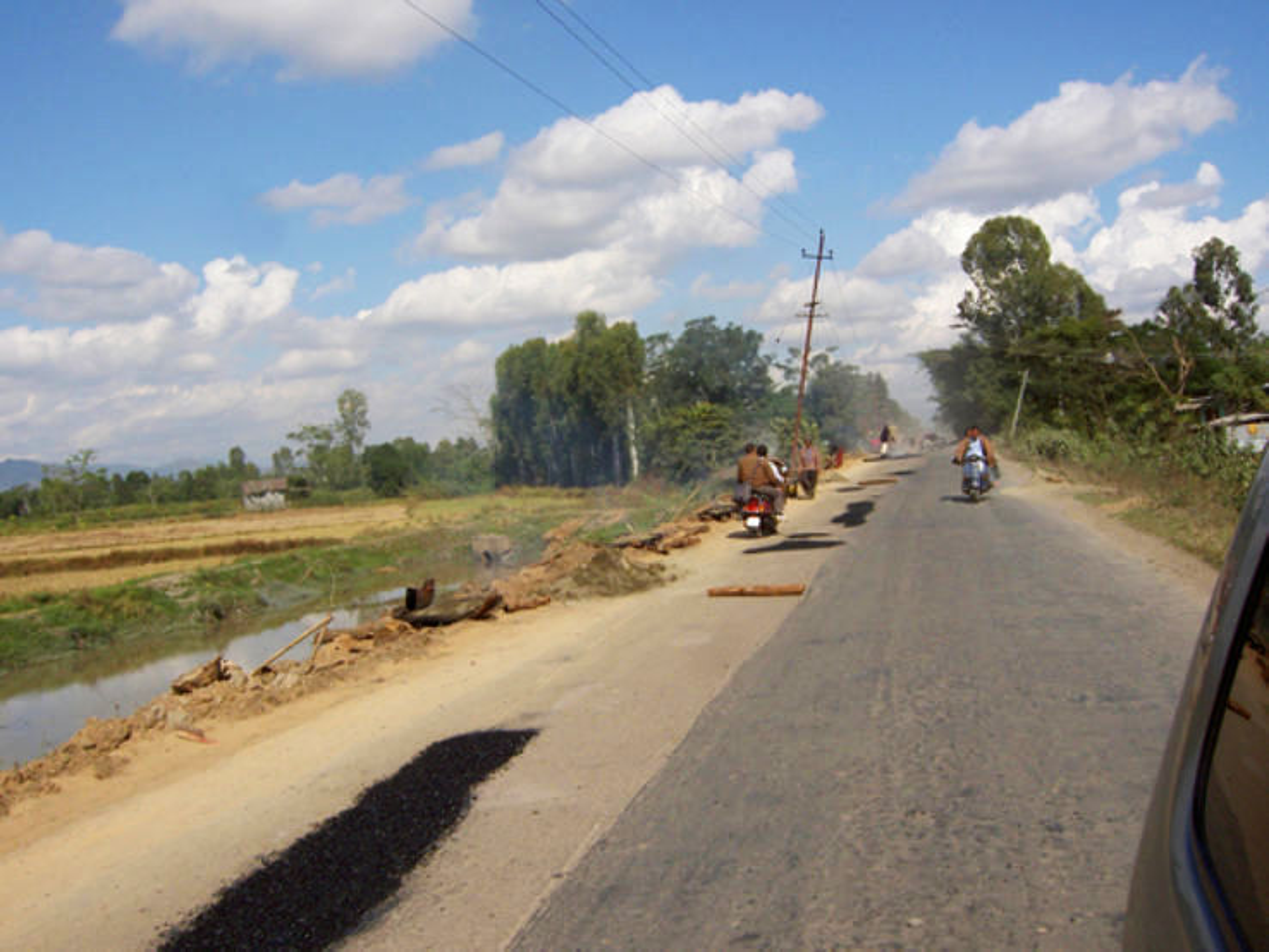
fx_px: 1247
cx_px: 634
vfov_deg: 41.8
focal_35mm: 34
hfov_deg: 53.9
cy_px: 476
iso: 100
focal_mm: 5.6
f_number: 4.7
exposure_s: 1/1000
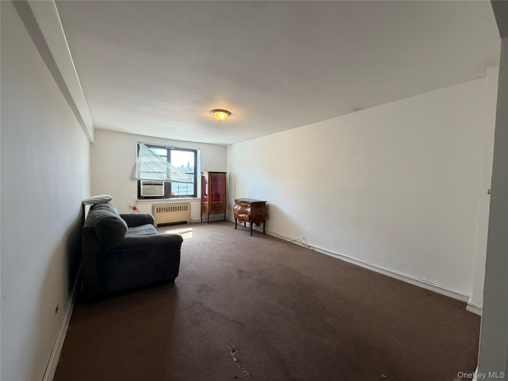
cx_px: 254
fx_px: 205
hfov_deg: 102.1
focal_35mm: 14
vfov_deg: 85.7
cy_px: 190
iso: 200
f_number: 2.2
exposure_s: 1/120
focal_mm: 2.22
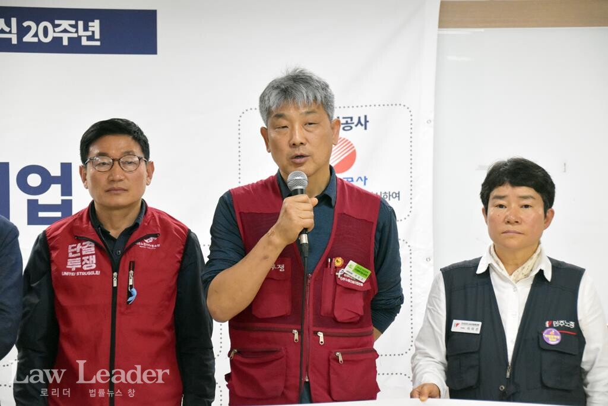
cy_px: 203
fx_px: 1976
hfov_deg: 17.5
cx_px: 304
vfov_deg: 11.7
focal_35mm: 117
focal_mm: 78
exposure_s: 1/200
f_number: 6.3
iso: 2500
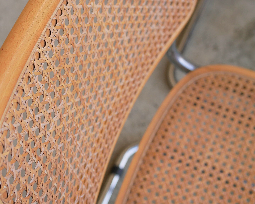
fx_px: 491
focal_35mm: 65
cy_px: 80
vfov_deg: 23.5
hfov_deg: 28.9
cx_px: 84
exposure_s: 1/320
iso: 200
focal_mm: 20
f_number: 2.8
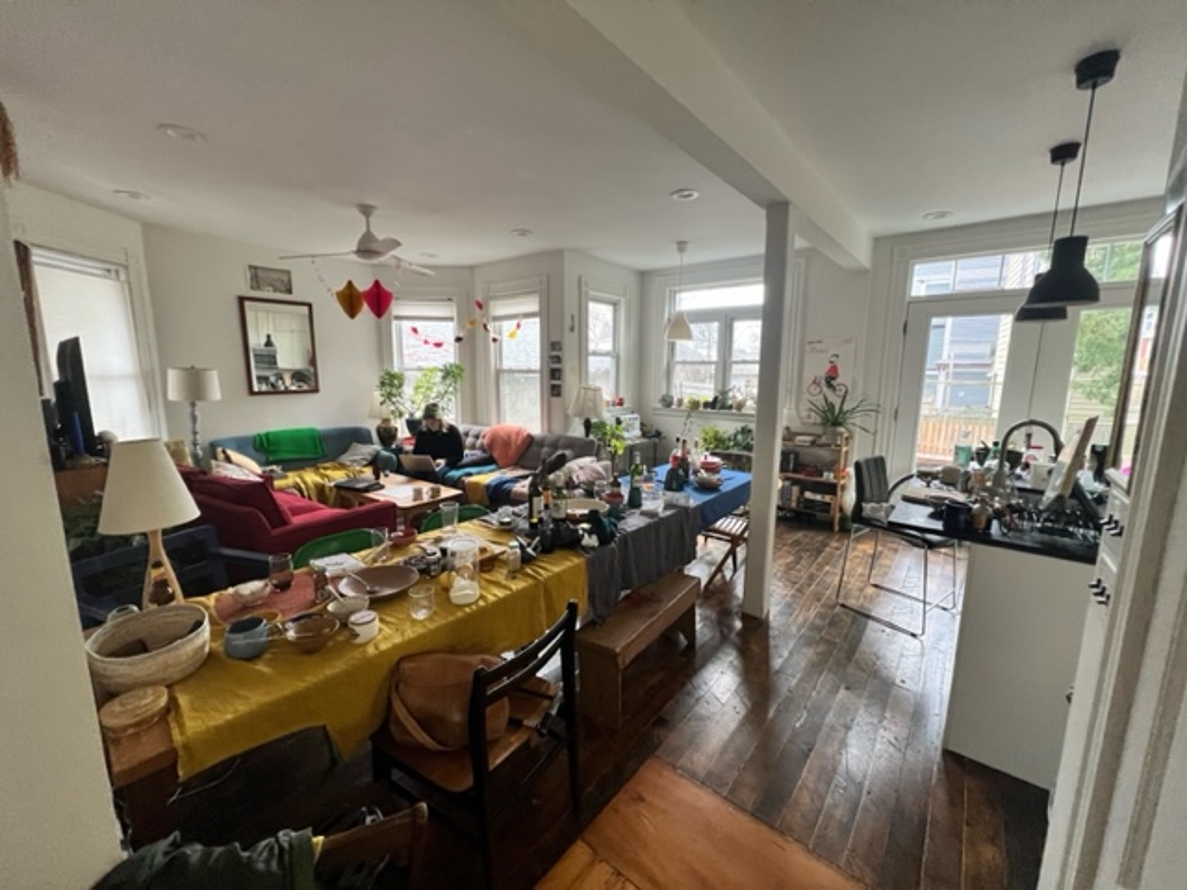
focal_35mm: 13
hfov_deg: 106.2
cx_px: 594
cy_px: 445
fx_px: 446
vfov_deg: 89.9
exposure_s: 1/60
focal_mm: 1.57
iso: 320
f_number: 1.8
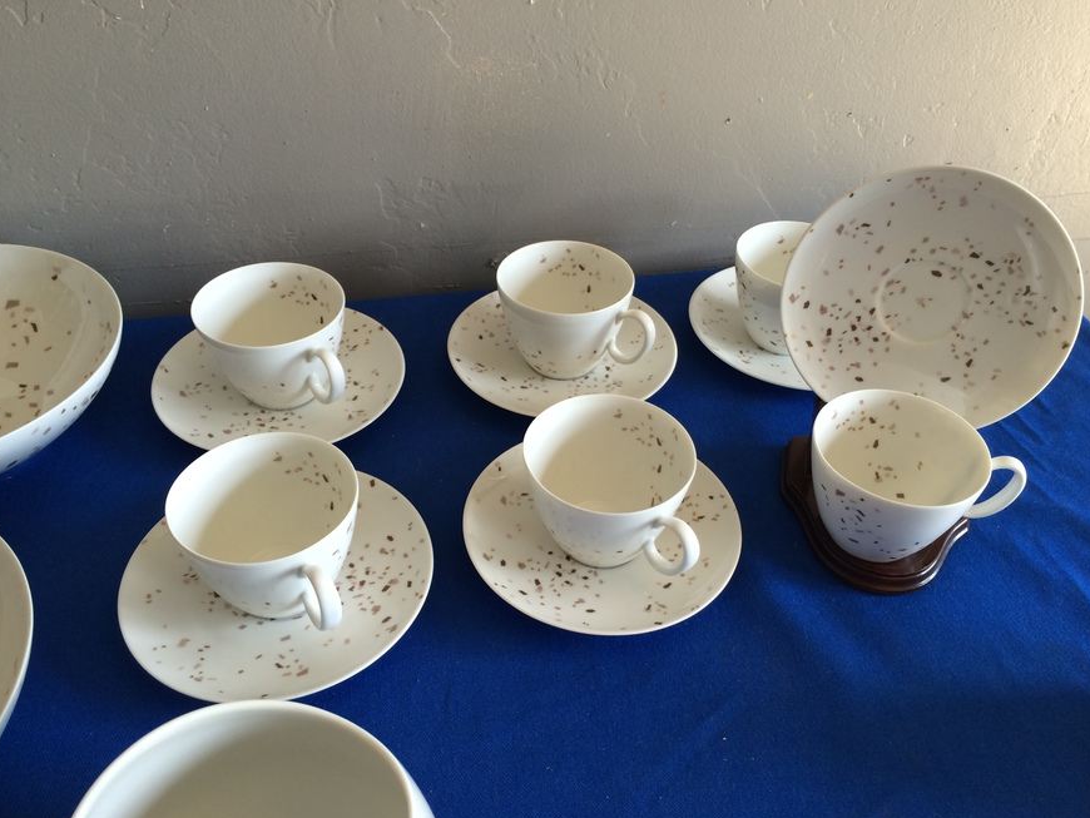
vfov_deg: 46.8
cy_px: 413
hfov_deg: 59.9
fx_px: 945
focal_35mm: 30
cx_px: 555
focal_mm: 4.15
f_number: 2.2
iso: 32
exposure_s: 1/40
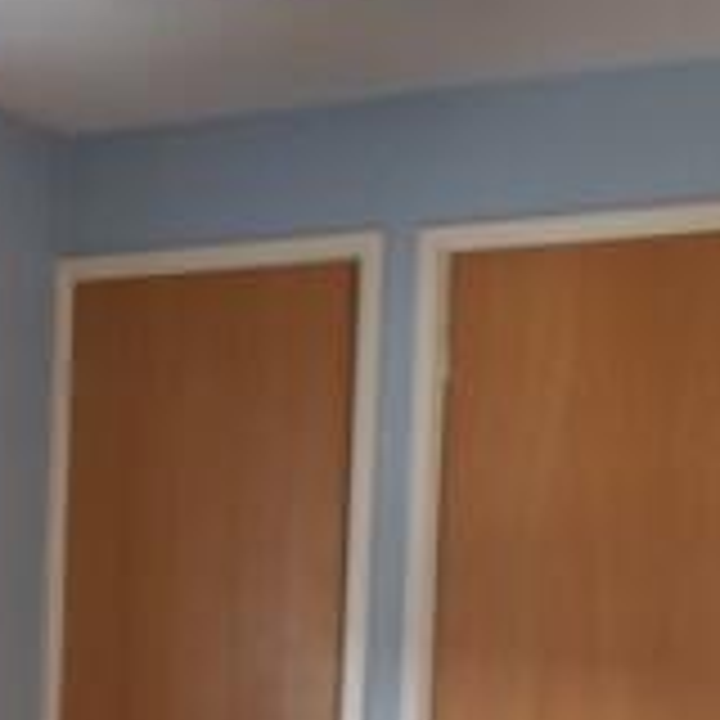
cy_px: 709
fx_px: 2306
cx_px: -716
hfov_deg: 14.7
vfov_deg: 17.4
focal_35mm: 98
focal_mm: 12
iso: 125
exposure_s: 1/20
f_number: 4.5
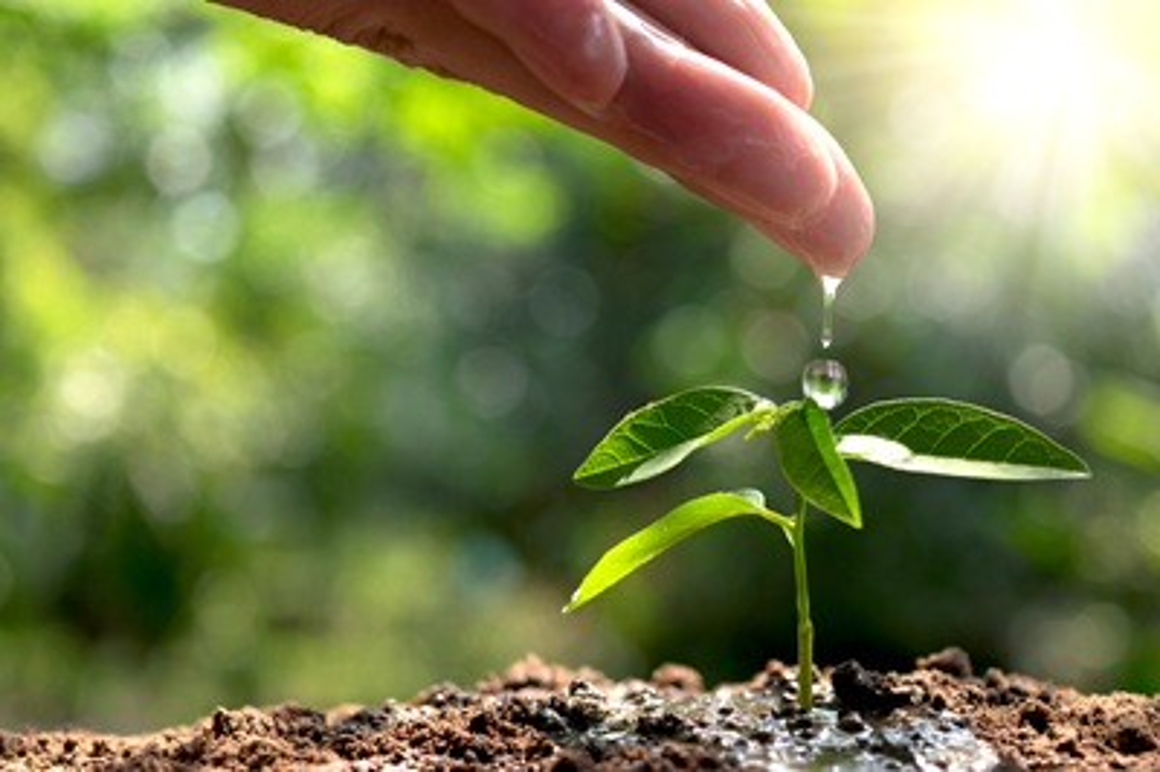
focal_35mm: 72
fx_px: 2318
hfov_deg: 28.1
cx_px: 580
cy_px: 386
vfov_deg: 18.9
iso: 100
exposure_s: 1/250
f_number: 5.6
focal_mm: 48
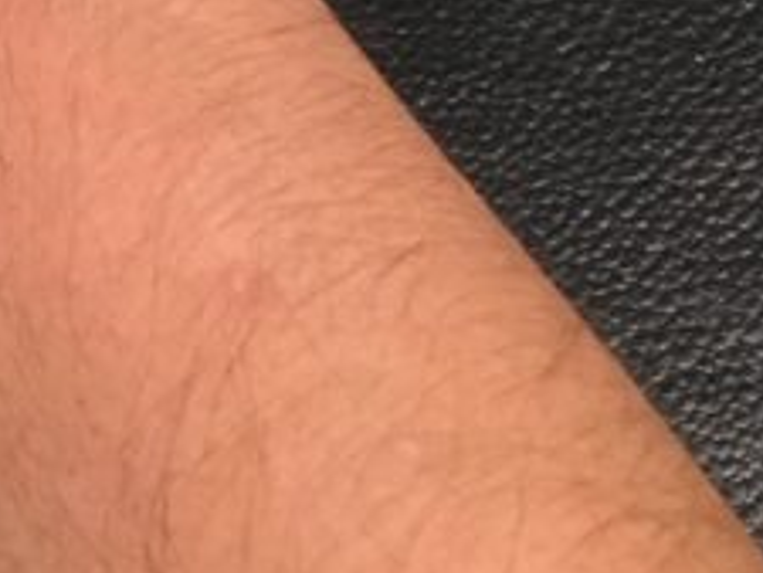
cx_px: -610
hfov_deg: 13.4
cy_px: -61
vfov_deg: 11.1
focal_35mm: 132
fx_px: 2911
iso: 100
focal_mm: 4.15
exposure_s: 1/30
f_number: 2.2
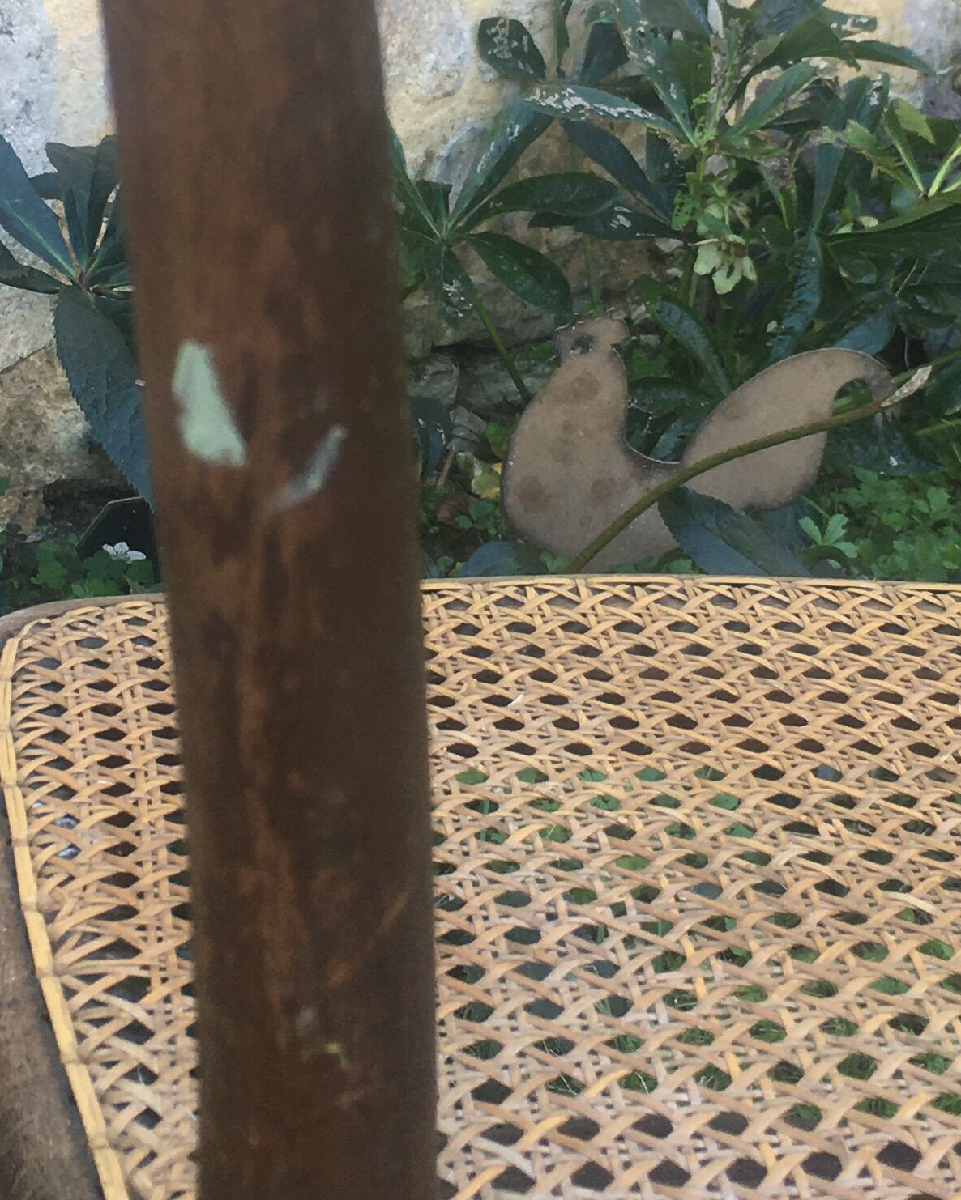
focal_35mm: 77
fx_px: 2737
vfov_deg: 24.4
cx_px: 435
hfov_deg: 19.9
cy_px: 244
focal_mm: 4.15
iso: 32
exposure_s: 1/100
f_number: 2.2
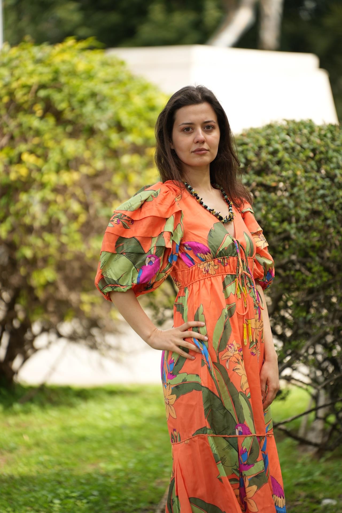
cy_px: 256
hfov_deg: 9.1
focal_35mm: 150
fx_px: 2137
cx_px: 171
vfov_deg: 13.7
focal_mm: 150
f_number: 2.8
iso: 400
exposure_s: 1/1000
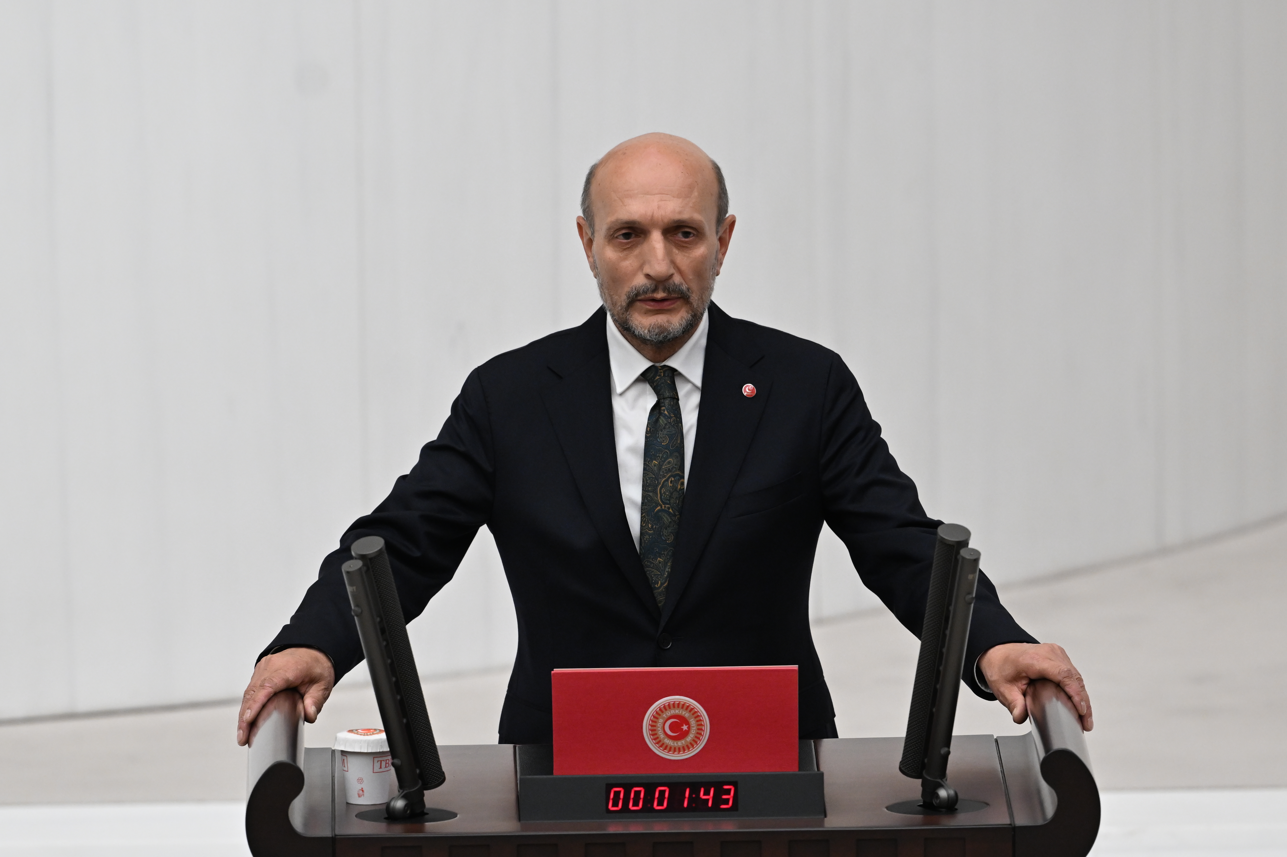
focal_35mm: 600
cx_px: 644
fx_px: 21443
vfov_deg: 2.3
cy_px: 428
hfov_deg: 3.4
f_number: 4
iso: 1600
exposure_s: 1/320
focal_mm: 400
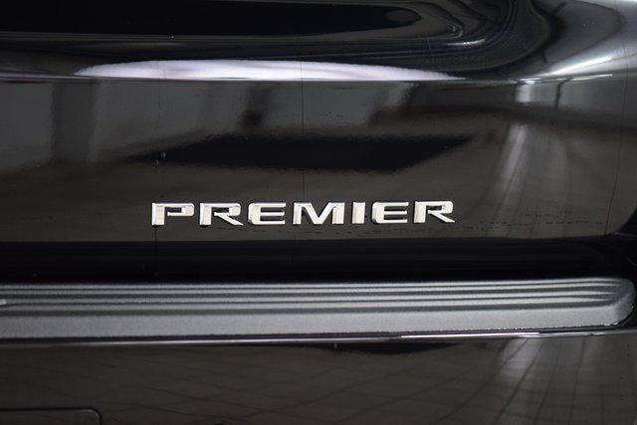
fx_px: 1858
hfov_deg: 19.5
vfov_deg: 13.0
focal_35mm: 105
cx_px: 318
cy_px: 212
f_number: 2.8
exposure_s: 1/50
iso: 1600
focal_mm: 70
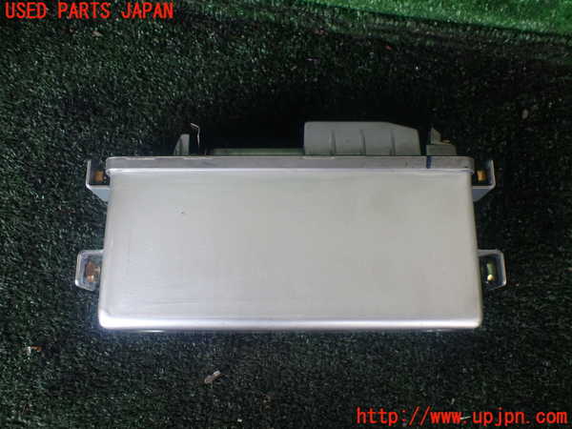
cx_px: 286
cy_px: 214
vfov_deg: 46.8
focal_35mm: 30
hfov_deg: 60.0
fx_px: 496
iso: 200
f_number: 2.3
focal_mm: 5.4
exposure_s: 1/125
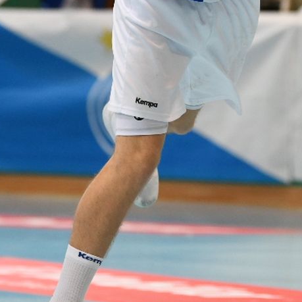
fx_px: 4382
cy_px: -40
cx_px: 211
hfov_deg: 3.9
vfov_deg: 3.9
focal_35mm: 444
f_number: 2.8
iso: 1600
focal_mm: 120
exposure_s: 1/1250
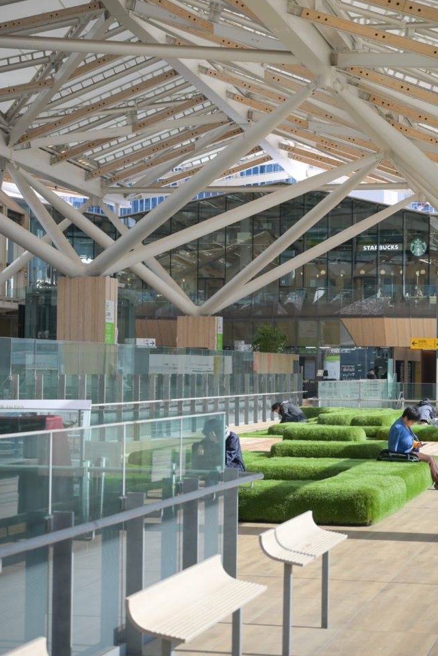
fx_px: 1460
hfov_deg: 17.1
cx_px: 227
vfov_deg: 25.4
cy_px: 325
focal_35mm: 80
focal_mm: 50
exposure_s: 1/320
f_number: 4.5
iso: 100
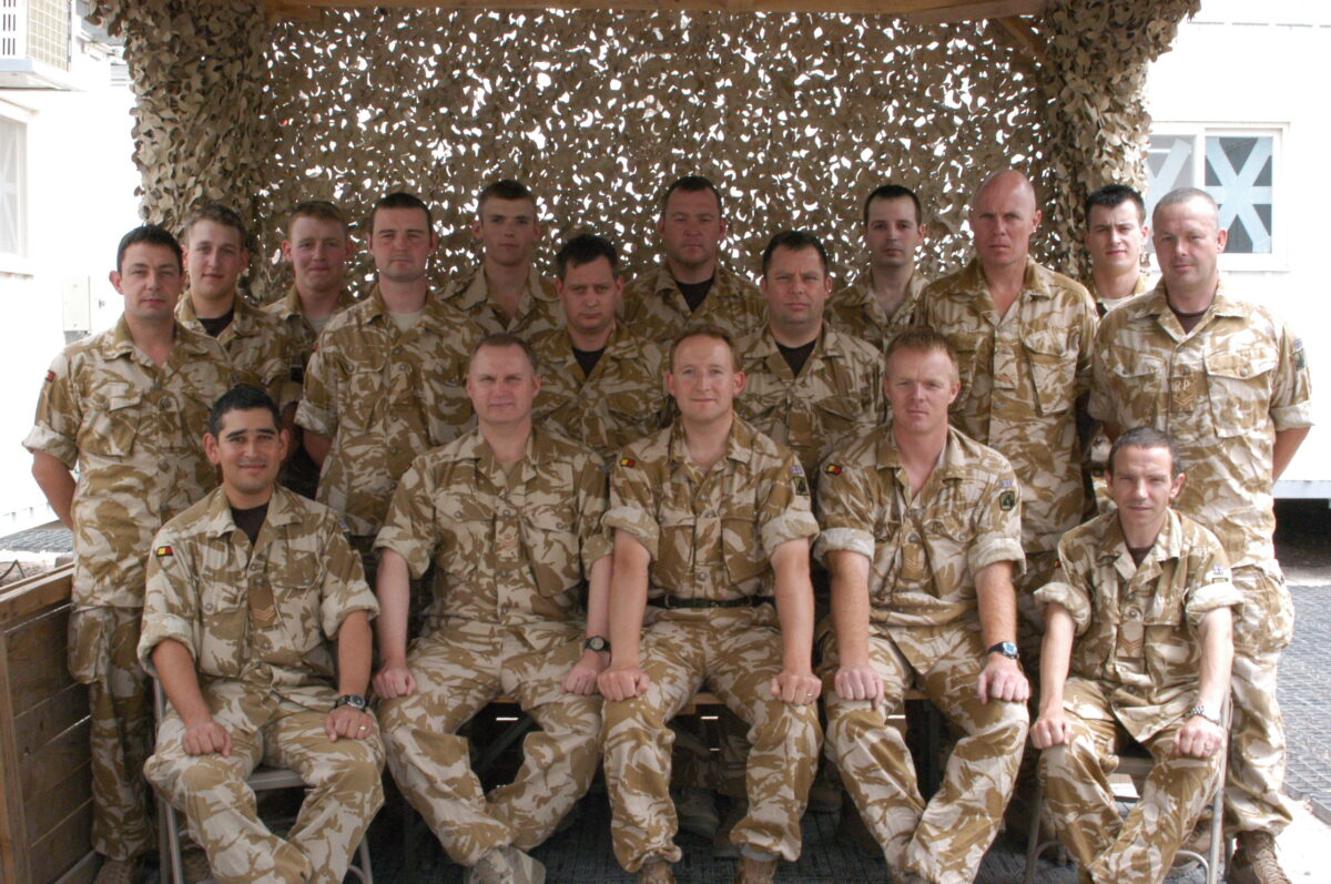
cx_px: 666
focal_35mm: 46
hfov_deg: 42.4
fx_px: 1717
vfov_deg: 28.9
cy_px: 442
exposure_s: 1/125
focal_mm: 31
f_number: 18
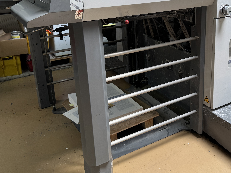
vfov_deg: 32.5
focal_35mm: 44
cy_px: 54
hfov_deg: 41.7
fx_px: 294
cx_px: 173
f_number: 1.78
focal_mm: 6.76
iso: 125
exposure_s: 1/100
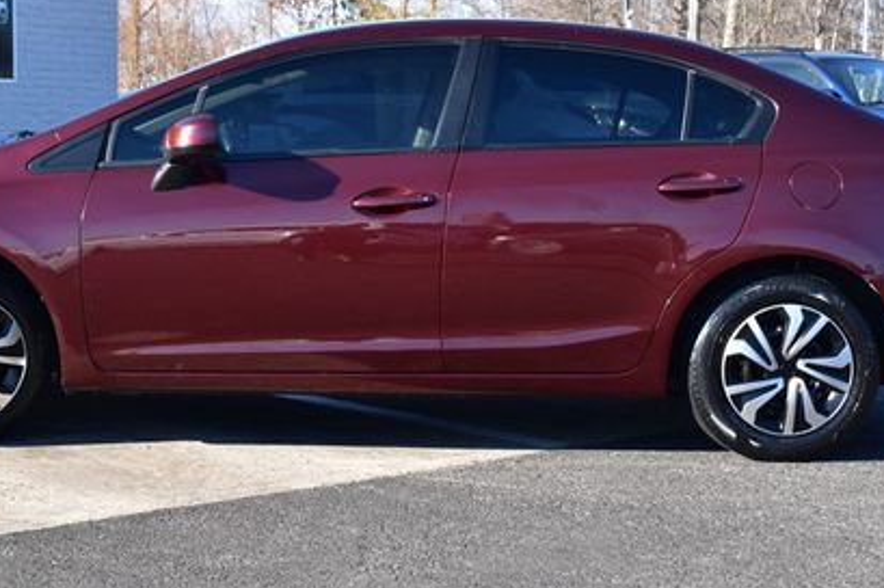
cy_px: 238
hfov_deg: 27.8
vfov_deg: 18.7
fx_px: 1786
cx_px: 361
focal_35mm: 73
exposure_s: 1/250
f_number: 10
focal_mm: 31
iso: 400
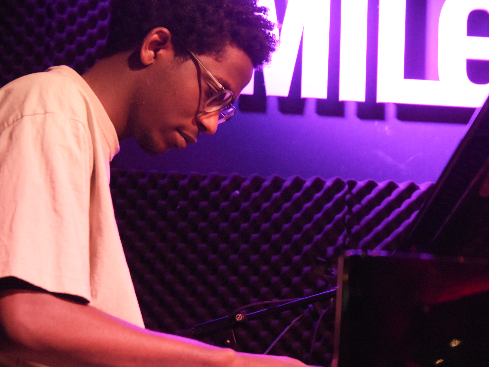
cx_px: 255
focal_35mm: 105
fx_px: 1483
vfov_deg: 14.1
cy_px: 188
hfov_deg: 18.7
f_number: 4.5
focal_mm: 50
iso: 3200
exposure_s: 1/80
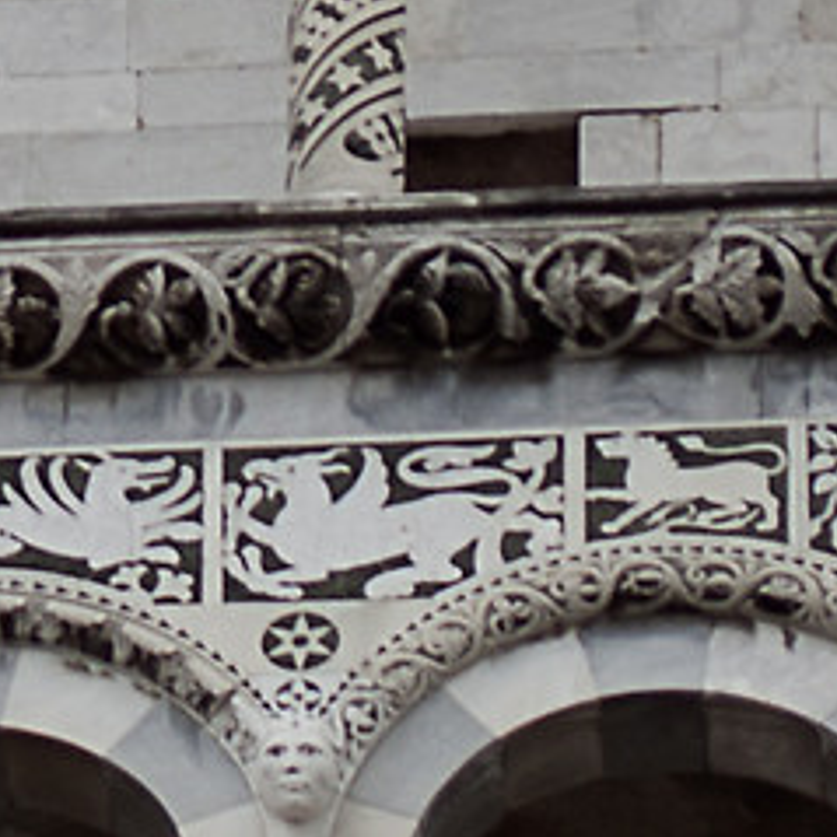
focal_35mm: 469
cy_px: -1257
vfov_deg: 3.7
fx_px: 12830
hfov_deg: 3.7
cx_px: -714
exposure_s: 1/500
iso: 200
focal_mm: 55
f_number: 2
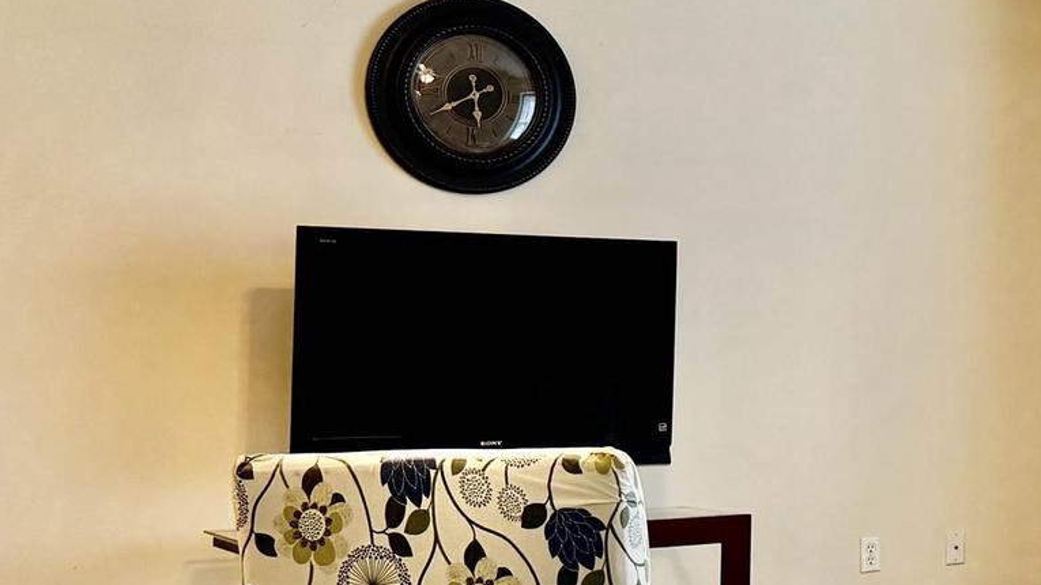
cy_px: 267
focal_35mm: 70
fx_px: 1932
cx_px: 1294
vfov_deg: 17.2
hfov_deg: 26.4
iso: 200
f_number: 1.78
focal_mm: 6.76
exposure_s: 1/120
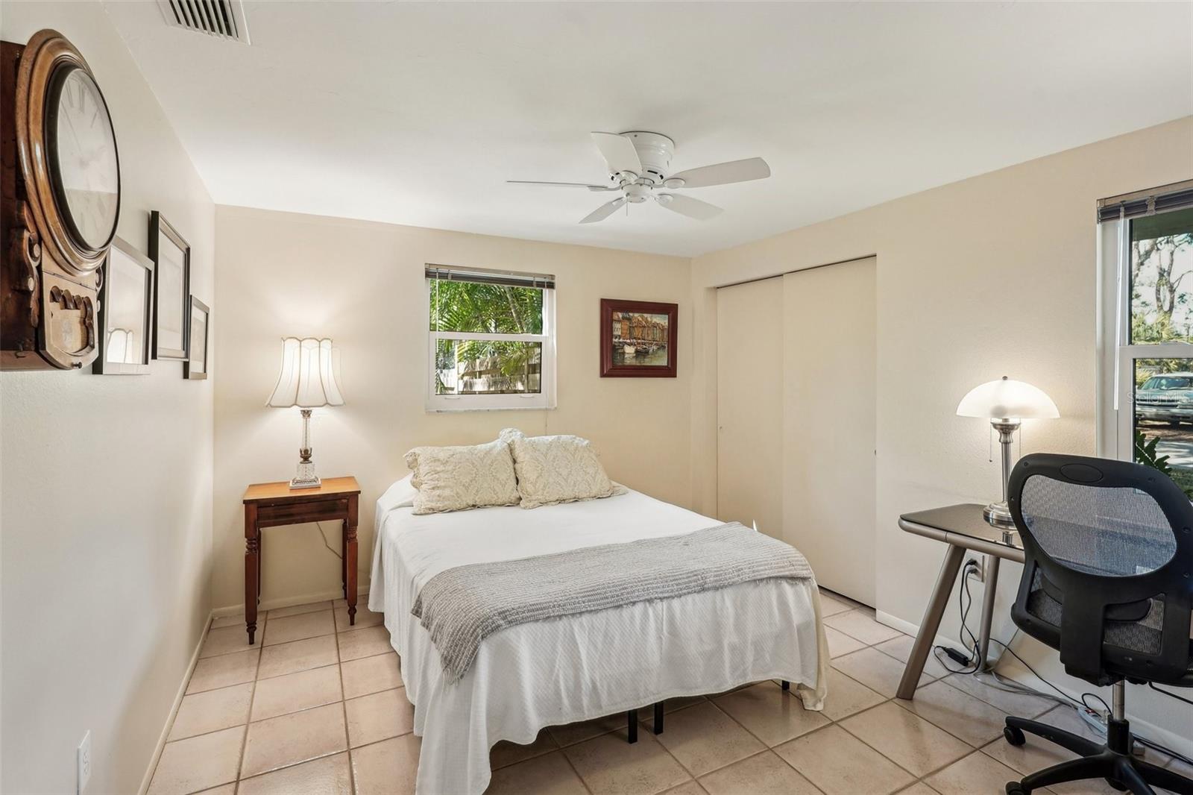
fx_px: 530
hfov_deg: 96.7
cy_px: 398
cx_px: 596
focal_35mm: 16
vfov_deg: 73.7
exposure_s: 1/15
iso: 400
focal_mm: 16
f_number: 8
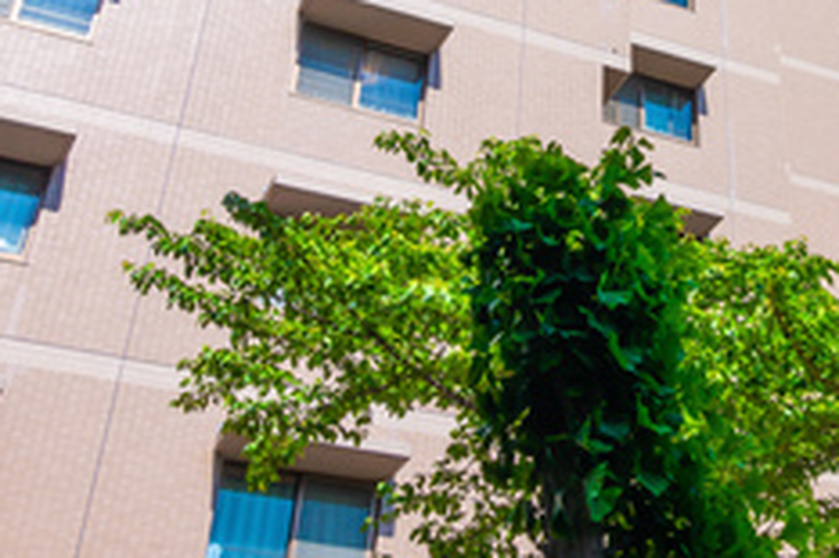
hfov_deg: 28.7
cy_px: -86
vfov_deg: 19.5
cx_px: 832
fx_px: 1537
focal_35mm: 66
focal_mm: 8.8
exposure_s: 1/320
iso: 125
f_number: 7.1
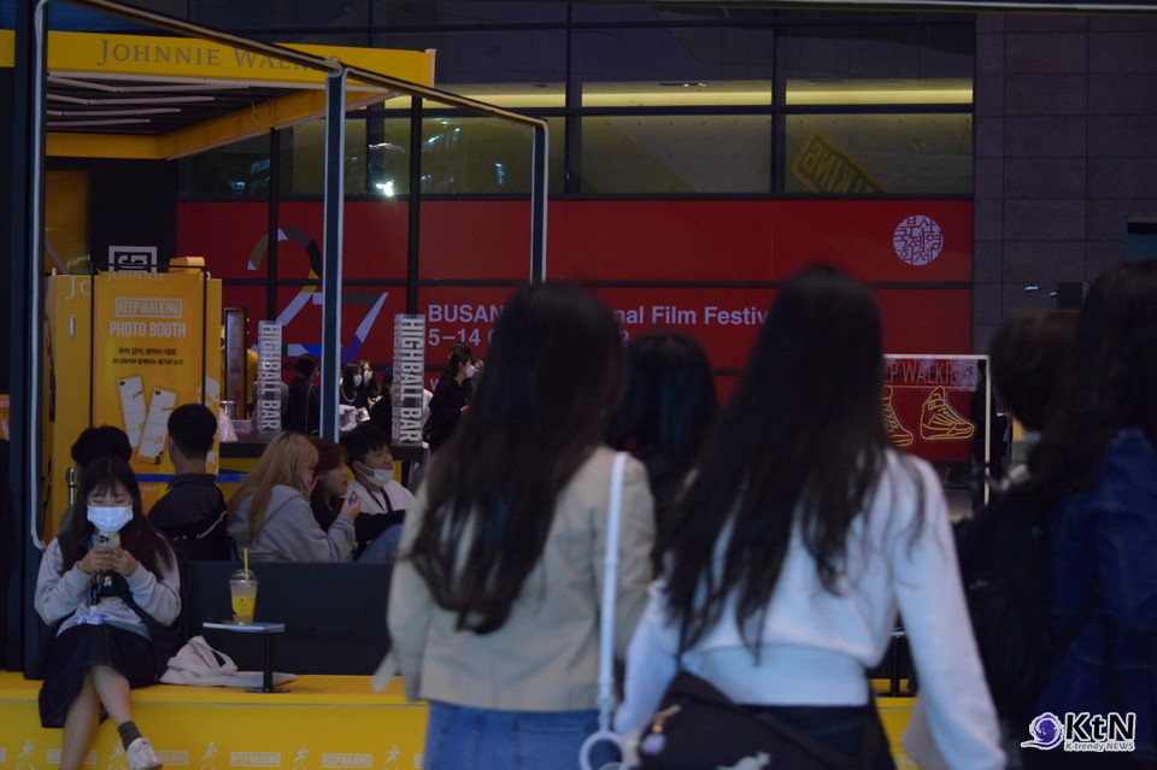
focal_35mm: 98
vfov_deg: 14.0
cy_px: 385
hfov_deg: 20.9
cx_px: 578
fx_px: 3132
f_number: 4.5
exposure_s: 1/100
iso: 3200
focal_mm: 65
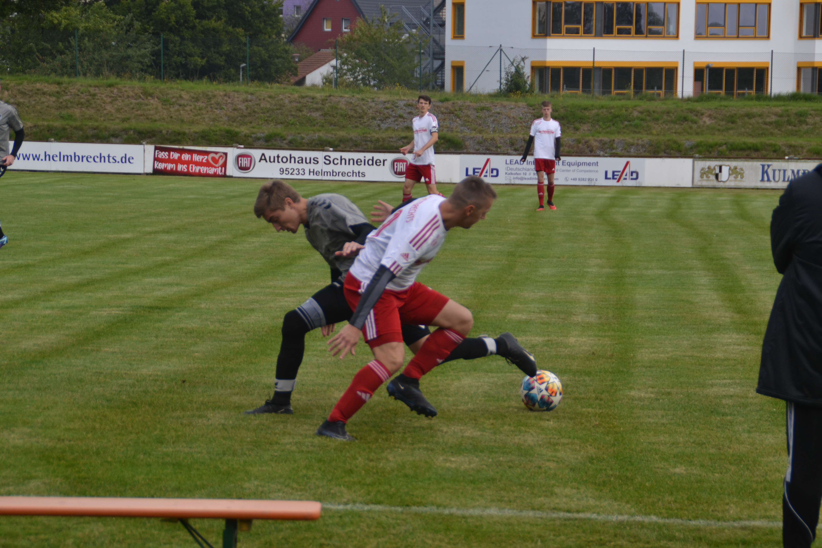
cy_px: 274
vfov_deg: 9.3
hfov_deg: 14.0
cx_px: 411
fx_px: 3356
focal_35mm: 147
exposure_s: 1/1000
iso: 400
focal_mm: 98
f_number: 5.6
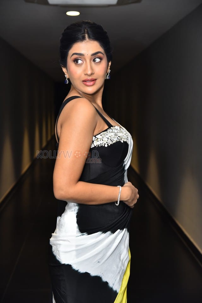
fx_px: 631
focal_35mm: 75
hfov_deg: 18.2
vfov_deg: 27.0
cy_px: 152
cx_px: 101
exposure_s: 1/125
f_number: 5
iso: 1600
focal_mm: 75
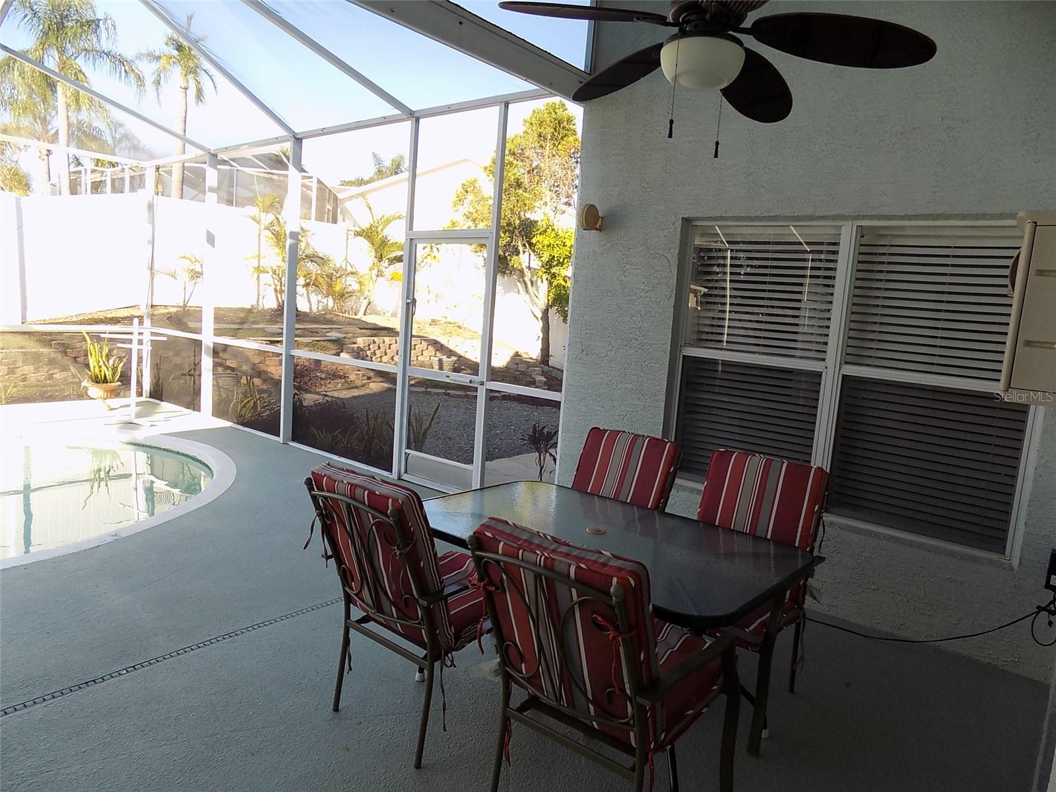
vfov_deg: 58.9
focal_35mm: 23
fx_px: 702
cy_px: 396
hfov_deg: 73.9
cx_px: 528
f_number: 3.1
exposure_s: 1/160
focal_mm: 4
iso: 80
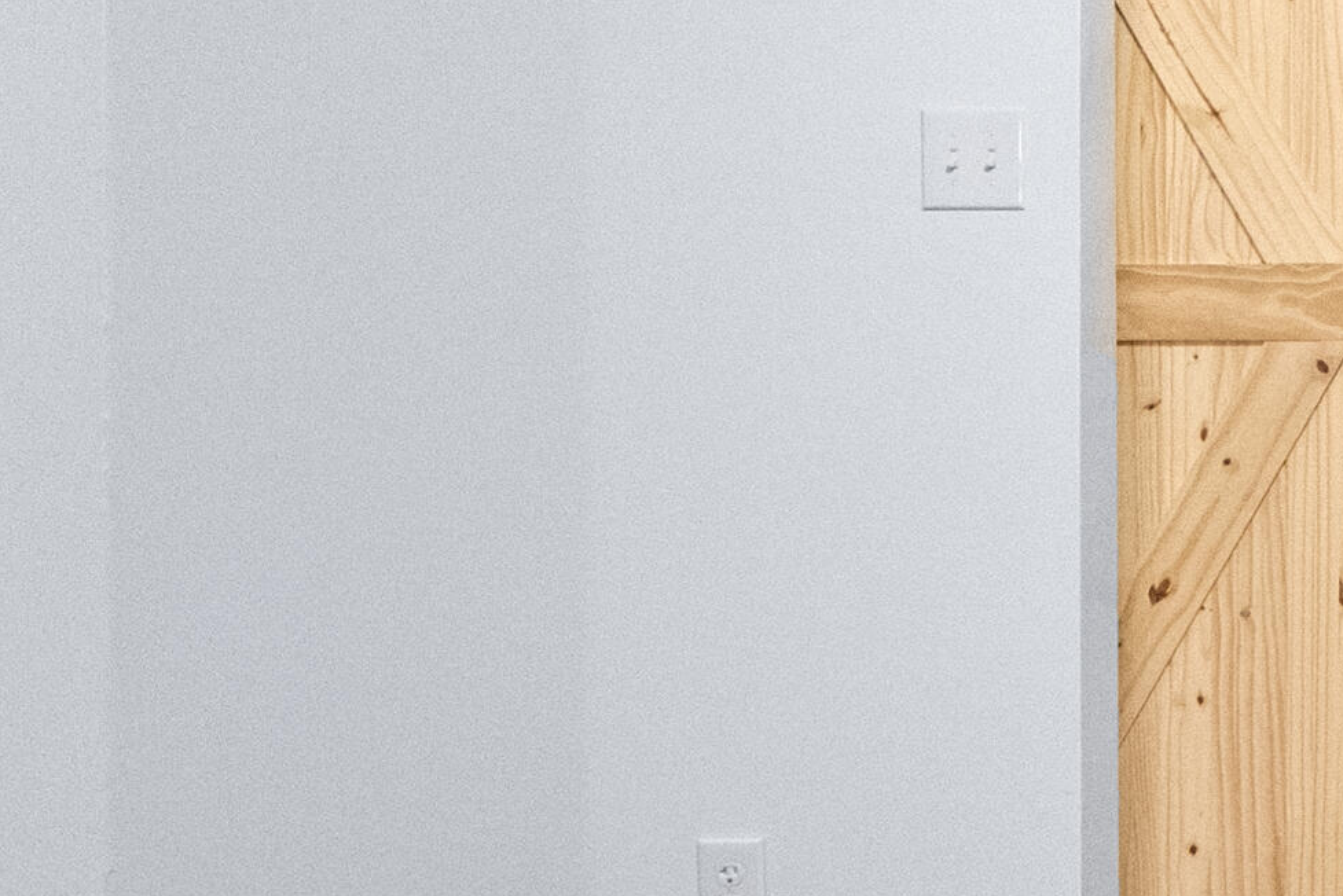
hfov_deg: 33.2
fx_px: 1605
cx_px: 1751
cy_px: 429
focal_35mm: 43
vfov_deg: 31.2
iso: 12800
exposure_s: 1/20
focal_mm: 14
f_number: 8
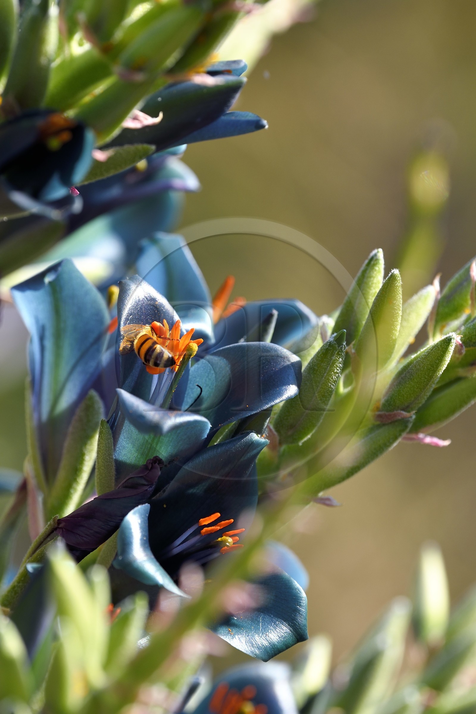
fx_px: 3968
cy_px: 357
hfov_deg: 6.9
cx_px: 238
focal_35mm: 200
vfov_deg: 10.3
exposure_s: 1/400
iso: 200
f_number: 6.3
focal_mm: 200
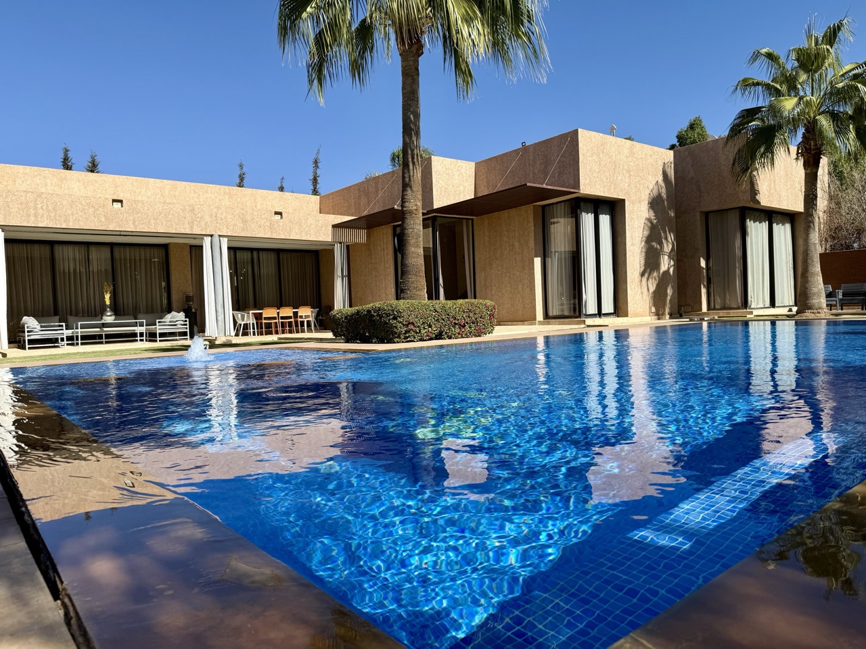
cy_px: 324
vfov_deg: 56.8
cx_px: 433
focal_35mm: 24
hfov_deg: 71.6
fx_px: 600
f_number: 1.78
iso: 80
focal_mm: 6.76
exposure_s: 1/4975
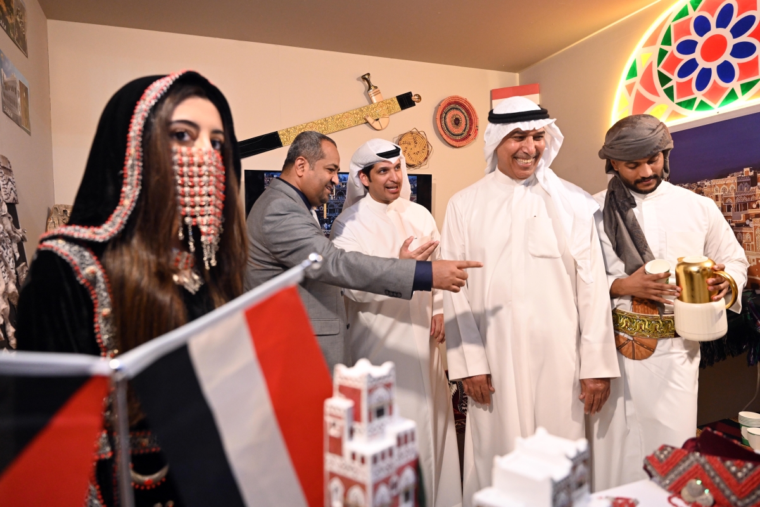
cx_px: 380
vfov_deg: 51.3
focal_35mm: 25
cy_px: 254
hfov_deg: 71.5
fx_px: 528
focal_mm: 25
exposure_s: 1/400
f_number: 4
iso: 2500
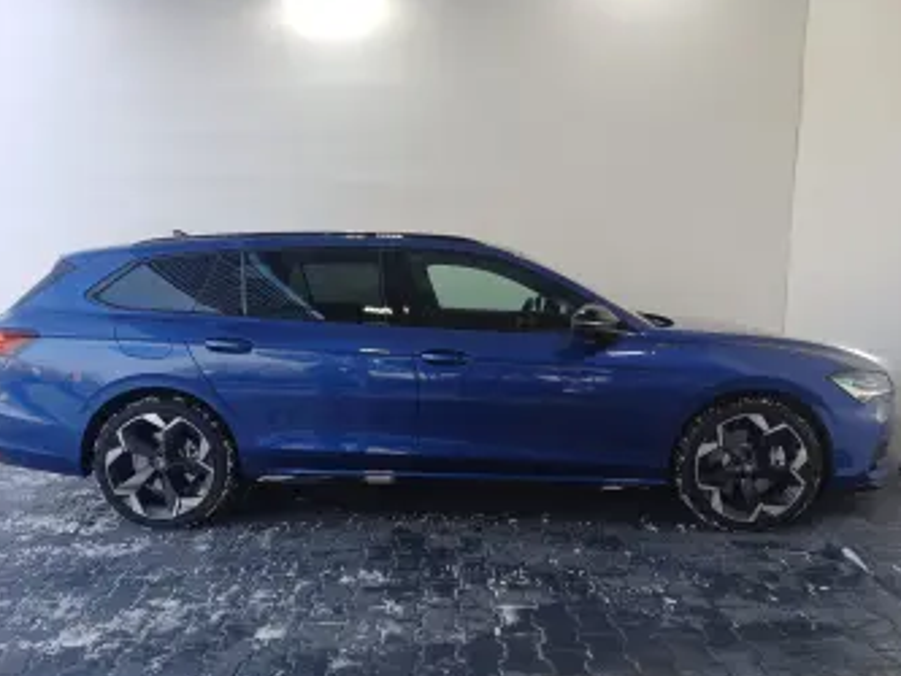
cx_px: 444
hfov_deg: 65.3
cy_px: 357
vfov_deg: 51.4
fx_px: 703
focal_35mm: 27
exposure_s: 1/103
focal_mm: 4.65
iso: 50
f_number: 1.8
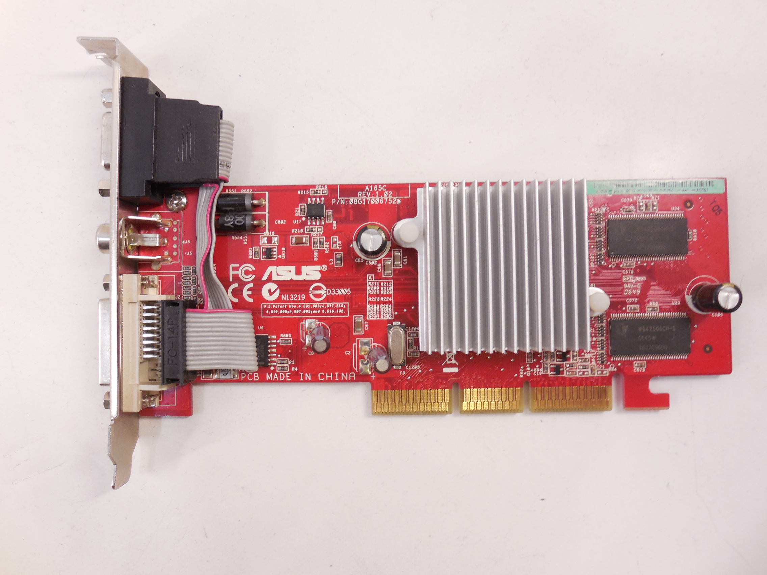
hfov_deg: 67.3
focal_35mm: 26
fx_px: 576
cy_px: 288
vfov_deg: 53.1
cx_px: 384
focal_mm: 4.6
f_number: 3.5
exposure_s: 1/30
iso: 220
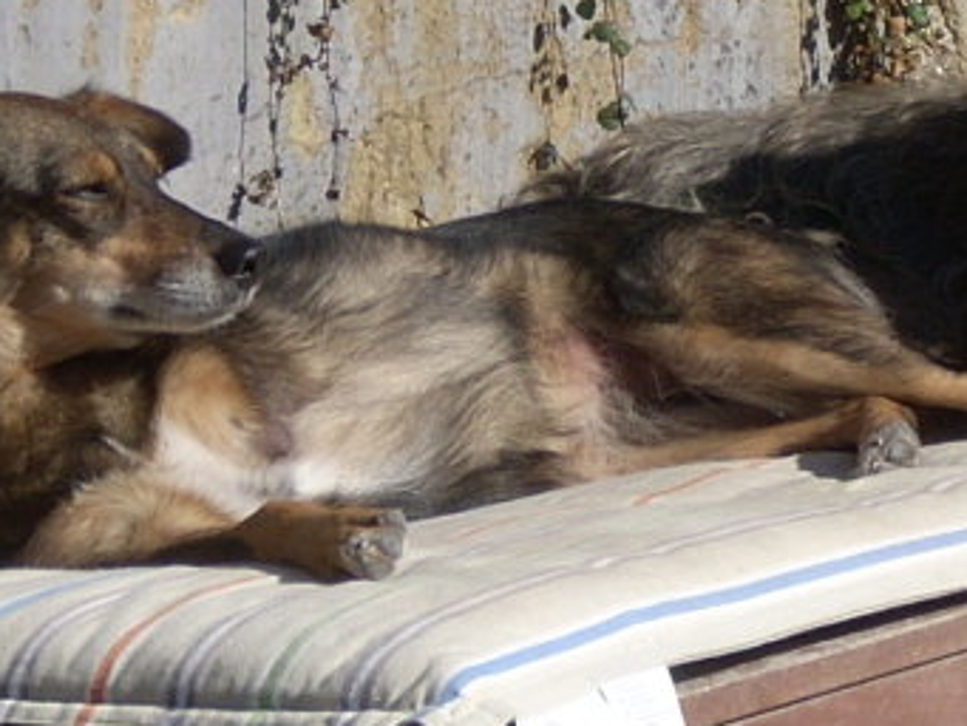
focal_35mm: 398
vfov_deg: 3.7
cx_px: 516
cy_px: 108
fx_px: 11122
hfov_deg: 5.0
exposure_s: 1/479
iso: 64
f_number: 5.2
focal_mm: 18.6
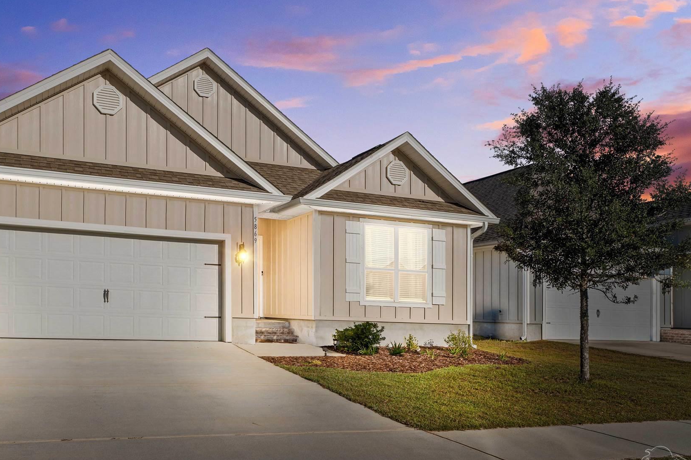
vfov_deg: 43.5
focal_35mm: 30
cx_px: 285
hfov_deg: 61.6
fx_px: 575
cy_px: 205
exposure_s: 1/250
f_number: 8
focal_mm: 24
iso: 100
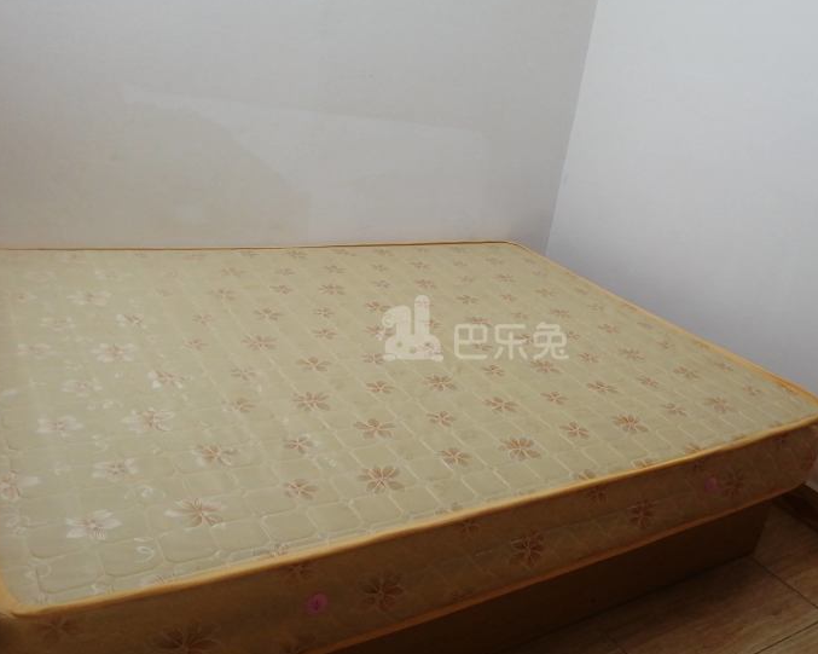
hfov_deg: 58.5
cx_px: 472
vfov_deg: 48.5
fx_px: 726
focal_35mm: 30
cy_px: 329
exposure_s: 1/50
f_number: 1.8
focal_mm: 3.62
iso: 160
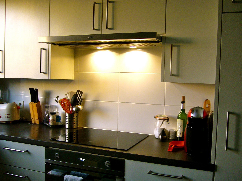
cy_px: 90
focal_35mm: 35
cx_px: 121
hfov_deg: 52.6
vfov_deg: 40.7
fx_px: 245
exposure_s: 1/20
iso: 100
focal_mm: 5.8
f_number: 2.8
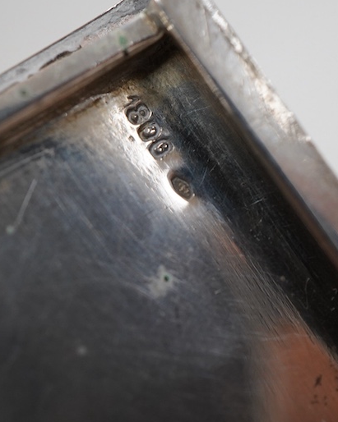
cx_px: 174
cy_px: 213
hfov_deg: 20.7
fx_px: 926
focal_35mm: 74
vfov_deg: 25.7
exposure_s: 1/125
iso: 1250
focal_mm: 30
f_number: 10
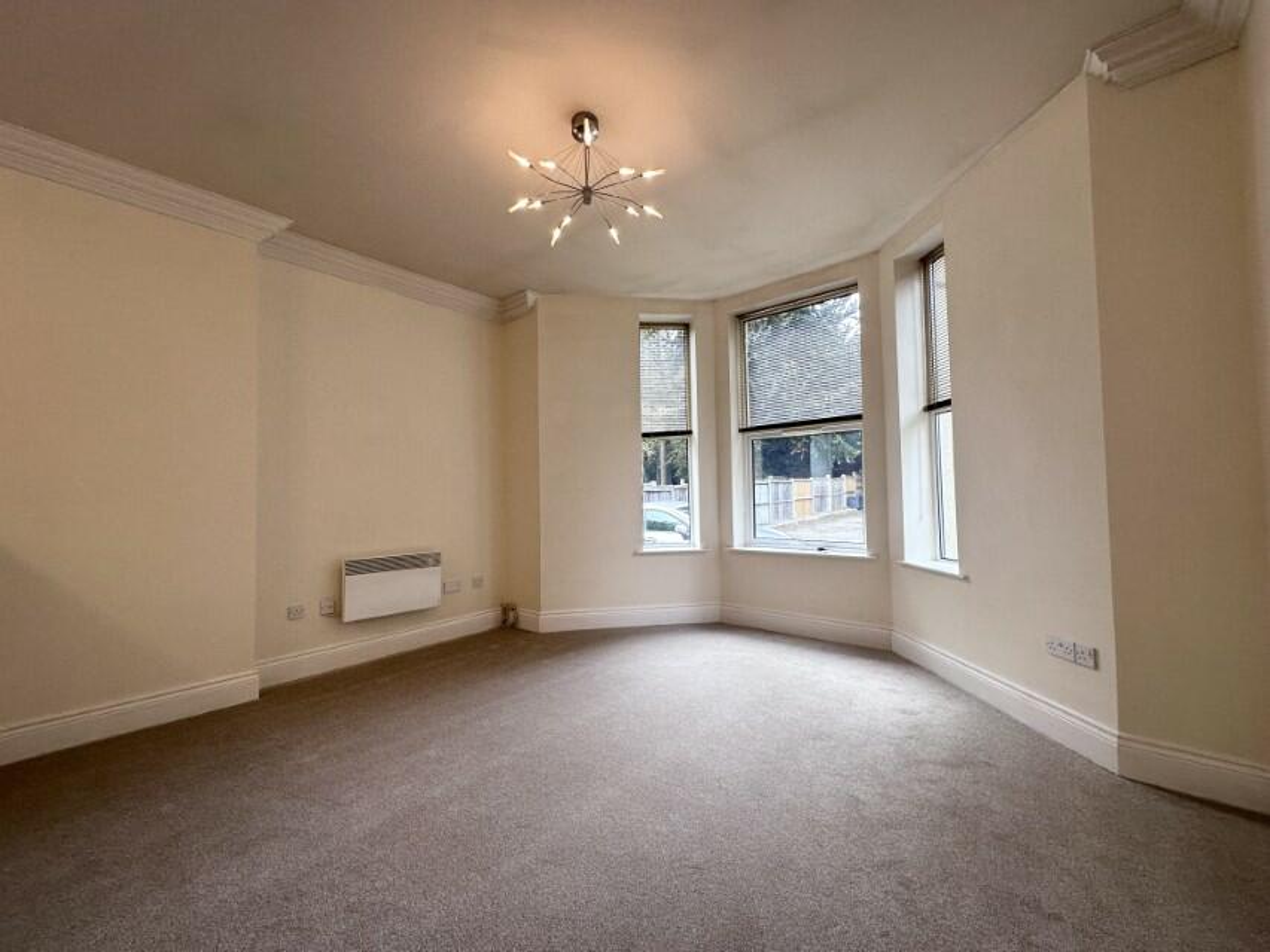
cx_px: 635
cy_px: 476
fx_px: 514
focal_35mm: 14
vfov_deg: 85.7
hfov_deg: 102.1
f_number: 2.2
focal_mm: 2.22
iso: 125
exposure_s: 1/100
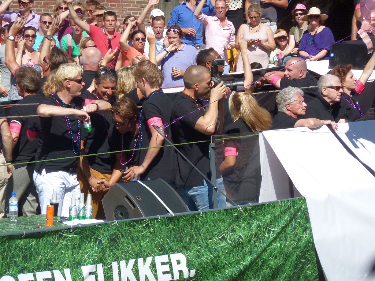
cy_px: 140
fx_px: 2622
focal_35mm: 242
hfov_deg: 8.2
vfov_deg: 6.1
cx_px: 188
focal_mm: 39.7
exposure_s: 1/800
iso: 160
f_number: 4.7
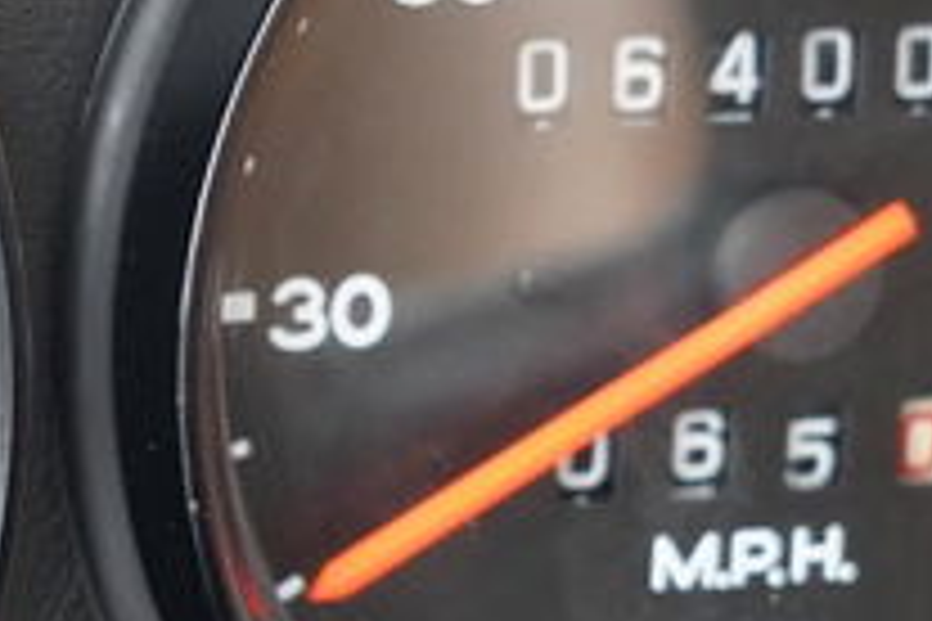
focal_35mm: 230
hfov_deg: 8.8
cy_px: 522
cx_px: -185
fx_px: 5954
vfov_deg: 6.0
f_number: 7.1
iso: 8000
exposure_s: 1/160
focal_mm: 62
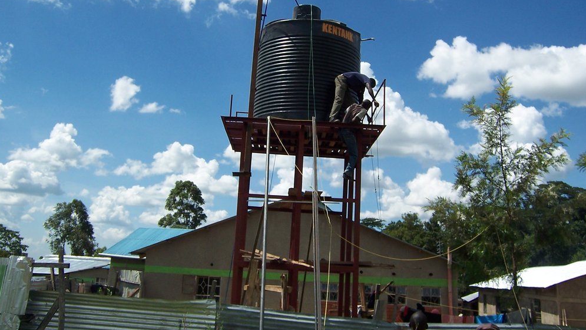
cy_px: 120
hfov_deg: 54.0
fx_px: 575
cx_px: 287
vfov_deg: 31.8
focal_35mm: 37
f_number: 4
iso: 80
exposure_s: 1/1000
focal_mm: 5.5
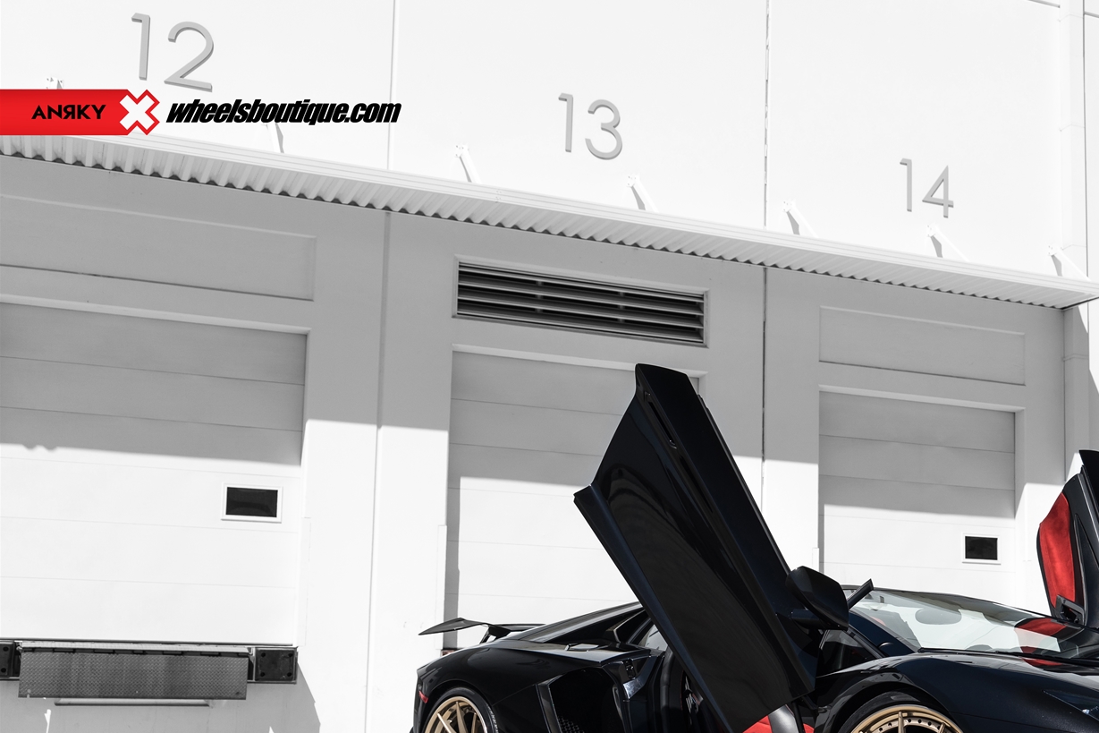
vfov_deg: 26.7
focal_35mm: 50
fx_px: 1526
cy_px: 541
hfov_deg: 38.3
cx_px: 858
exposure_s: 1/1250
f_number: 4
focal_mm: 32
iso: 160
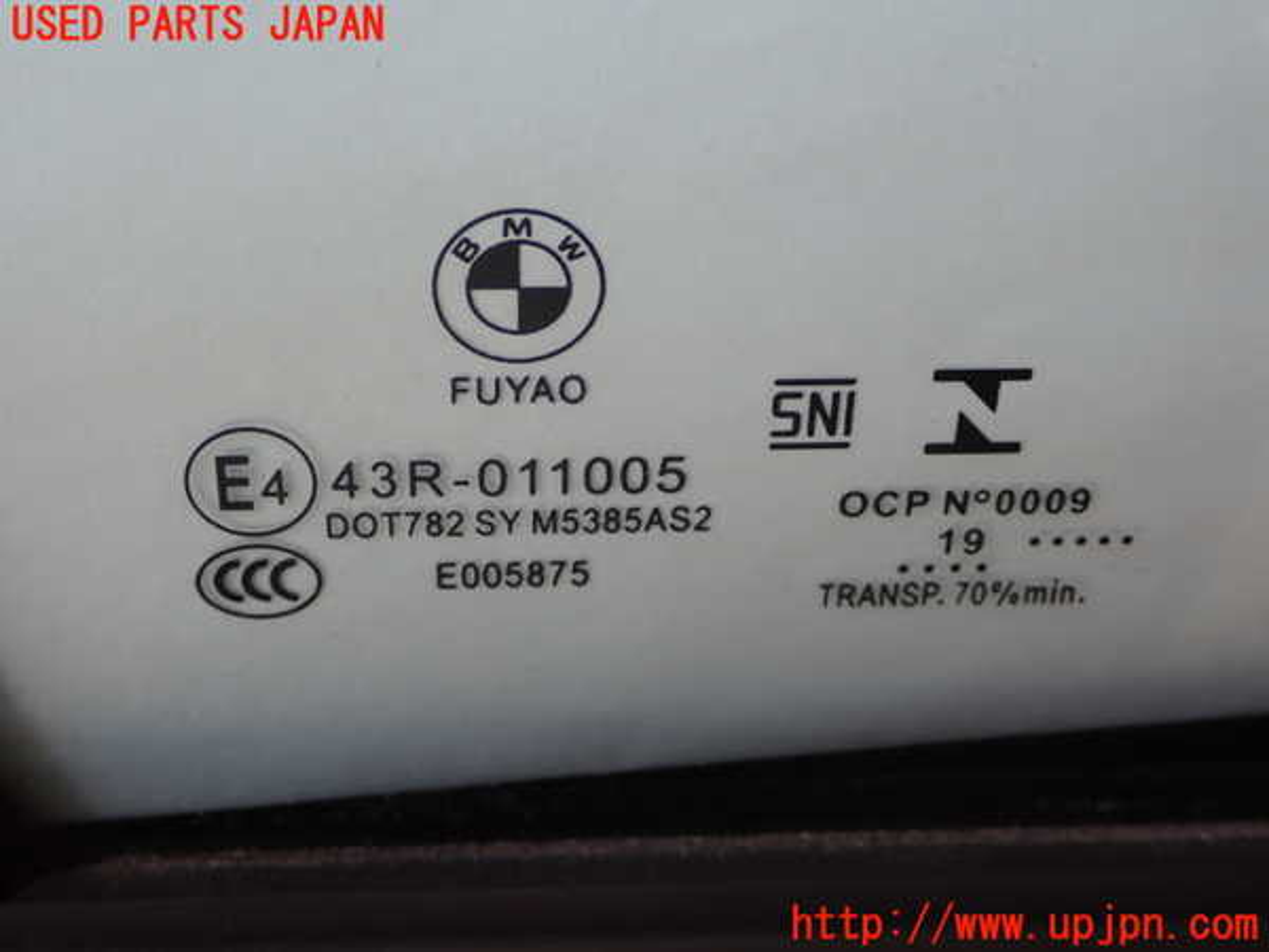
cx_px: 634
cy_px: 476
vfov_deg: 27.0
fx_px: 1980
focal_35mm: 54
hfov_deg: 35.5
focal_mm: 9.65
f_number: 3.3
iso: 200
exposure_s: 1/125
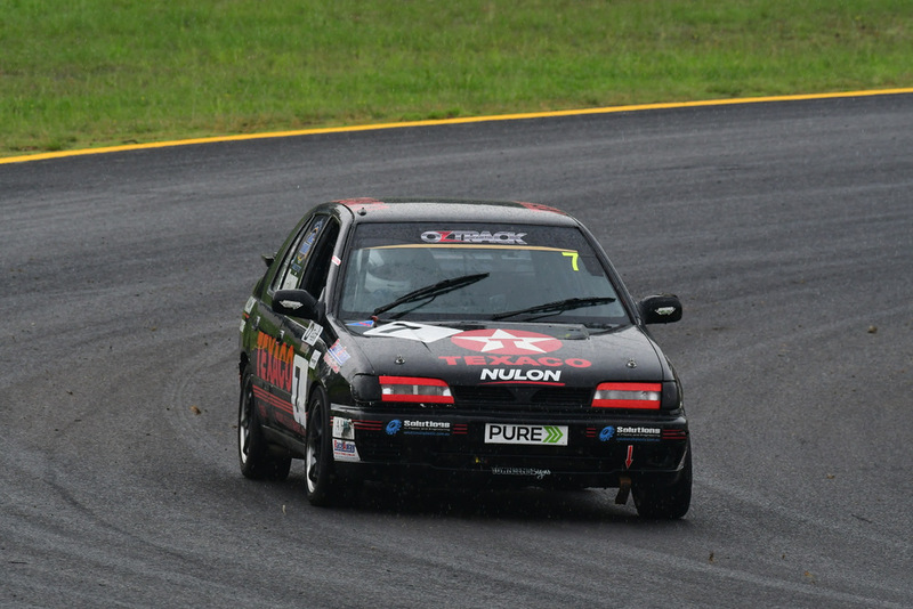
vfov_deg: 2.3
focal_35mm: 600
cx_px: 456
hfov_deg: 3.4
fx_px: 15221
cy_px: 304
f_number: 11
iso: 1000
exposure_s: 1/640
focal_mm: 400
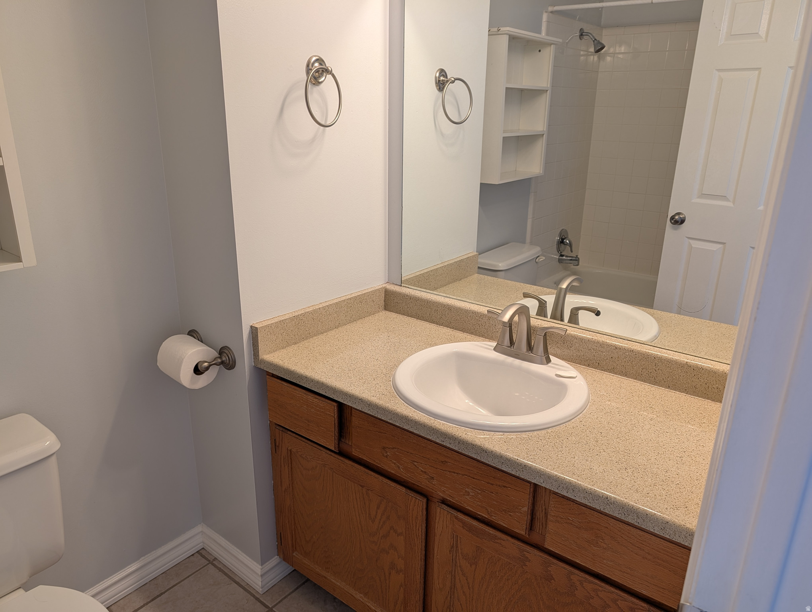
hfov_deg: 71.5
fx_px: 564
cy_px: 306
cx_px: 406
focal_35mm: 24
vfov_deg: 56.9
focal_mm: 6.9
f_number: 1.68
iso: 23
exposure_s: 1/40
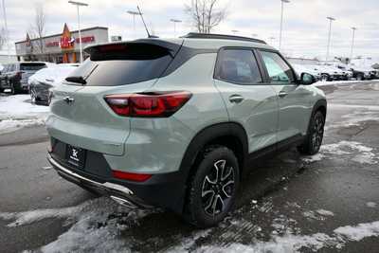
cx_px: 190
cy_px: 126
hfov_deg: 67.4
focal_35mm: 27
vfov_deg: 48.0
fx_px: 284
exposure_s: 1/250
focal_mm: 18
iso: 360
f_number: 5.6
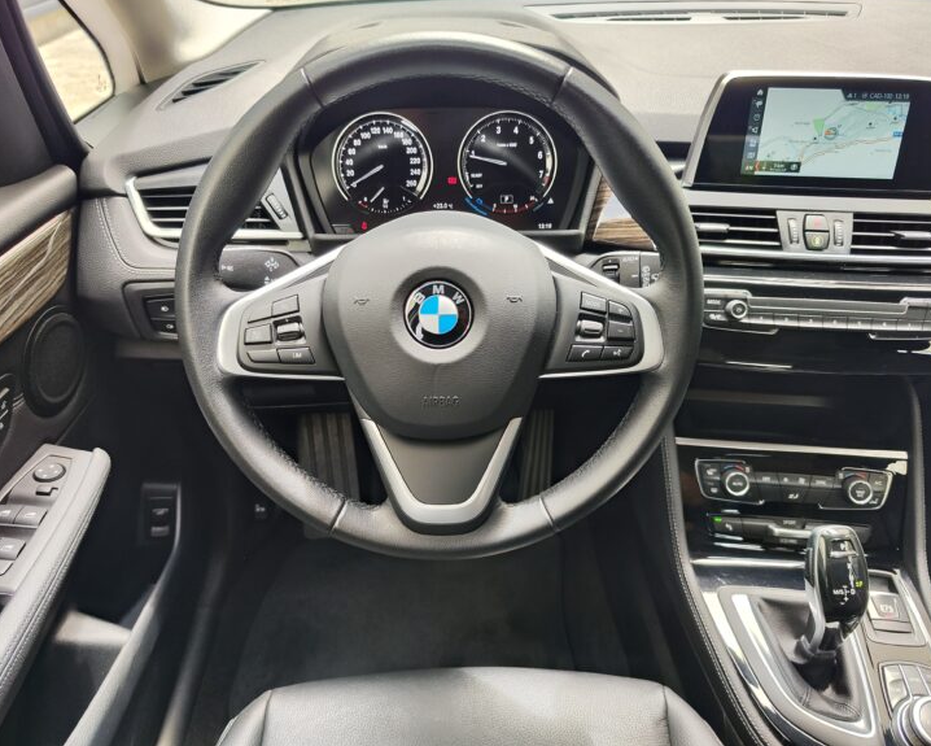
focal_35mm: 25
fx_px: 689
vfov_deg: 56.8
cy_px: 358
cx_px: 472
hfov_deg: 68.1
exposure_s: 1/100
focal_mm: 7.01
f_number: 1.69
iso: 94
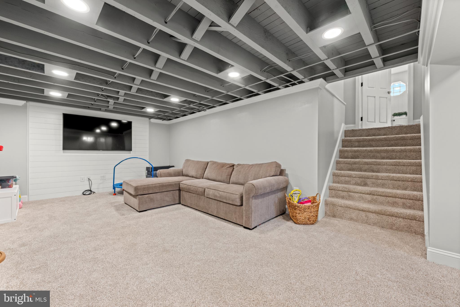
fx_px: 179
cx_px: 230
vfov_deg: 81.2
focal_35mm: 14
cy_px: 154
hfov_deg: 104.3
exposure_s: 1/3
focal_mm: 14
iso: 500
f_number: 7.1
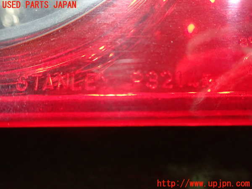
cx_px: 126
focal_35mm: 30
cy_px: 94
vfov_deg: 46.8
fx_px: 218
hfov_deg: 60.0
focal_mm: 5.5
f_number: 2.3
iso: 800
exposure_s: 1/50
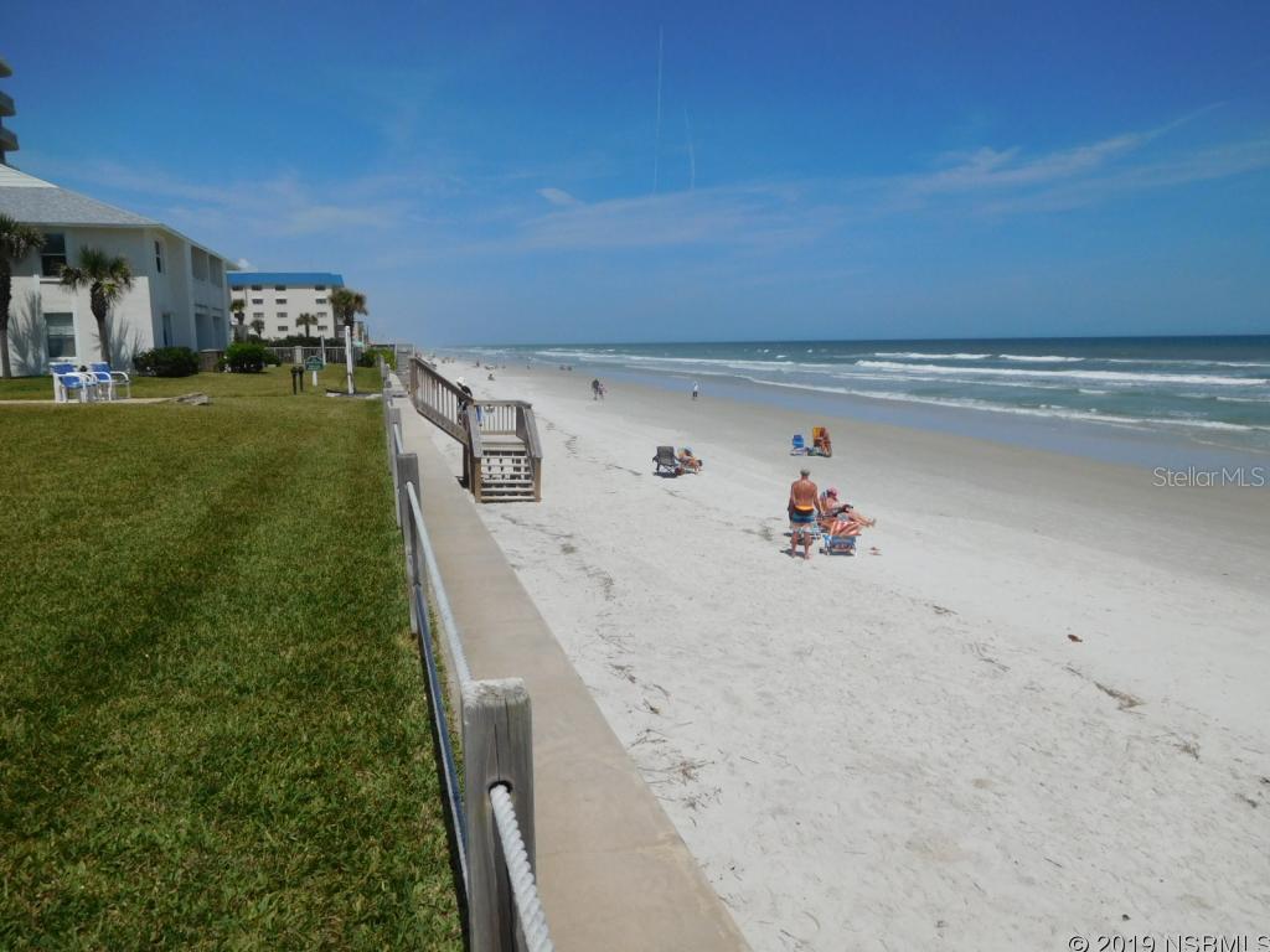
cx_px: 635
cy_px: 476
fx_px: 917
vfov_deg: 54.9
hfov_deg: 69.4
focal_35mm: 25
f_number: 6.8
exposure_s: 1/1250
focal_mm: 4.5
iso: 125
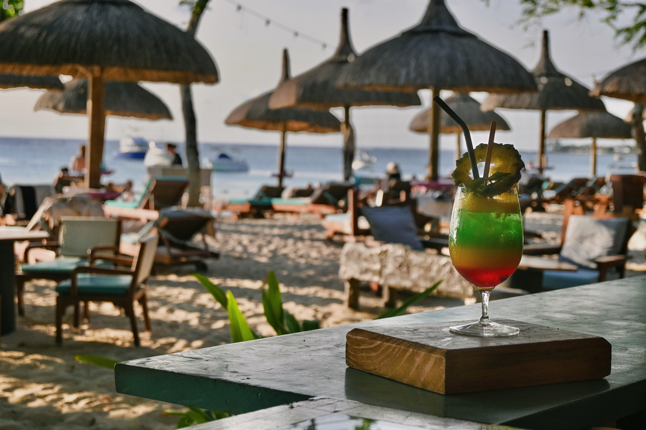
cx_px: 323
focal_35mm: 64
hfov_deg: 31.2
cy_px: 215
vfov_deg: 21.1
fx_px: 1157
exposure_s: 1/1000
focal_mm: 43
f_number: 6
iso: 500
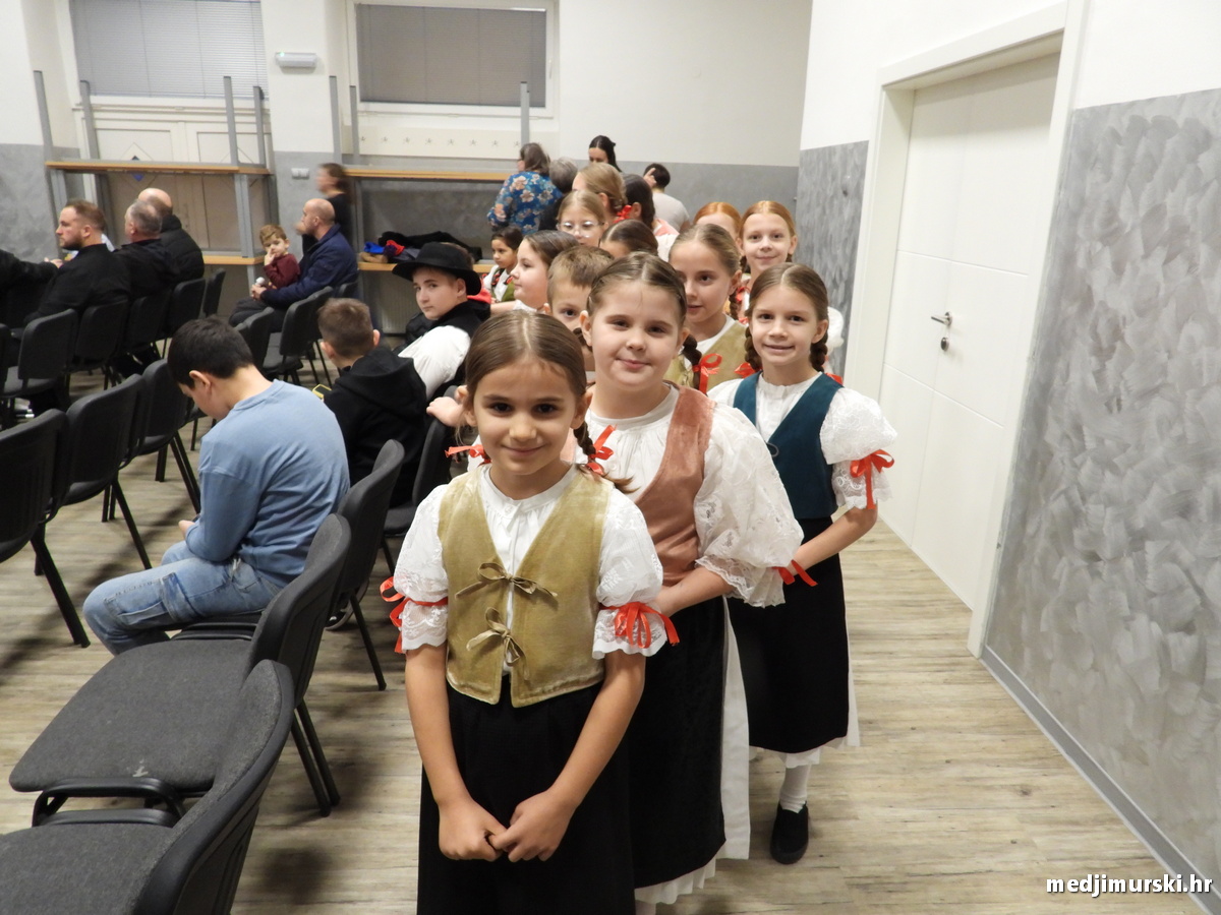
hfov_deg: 71.6
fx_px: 847
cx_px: 610
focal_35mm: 24
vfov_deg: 56.8
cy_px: 458
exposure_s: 1/15
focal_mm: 4.3
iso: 400
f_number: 2.8
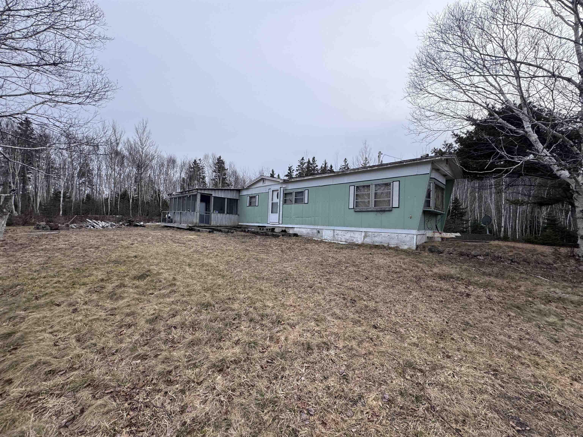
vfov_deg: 85.7
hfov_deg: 102.1
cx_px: 292
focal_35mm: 14
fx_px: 236
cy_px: 218
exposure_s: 1/320
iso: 40
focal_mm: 2.22
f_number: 2.2
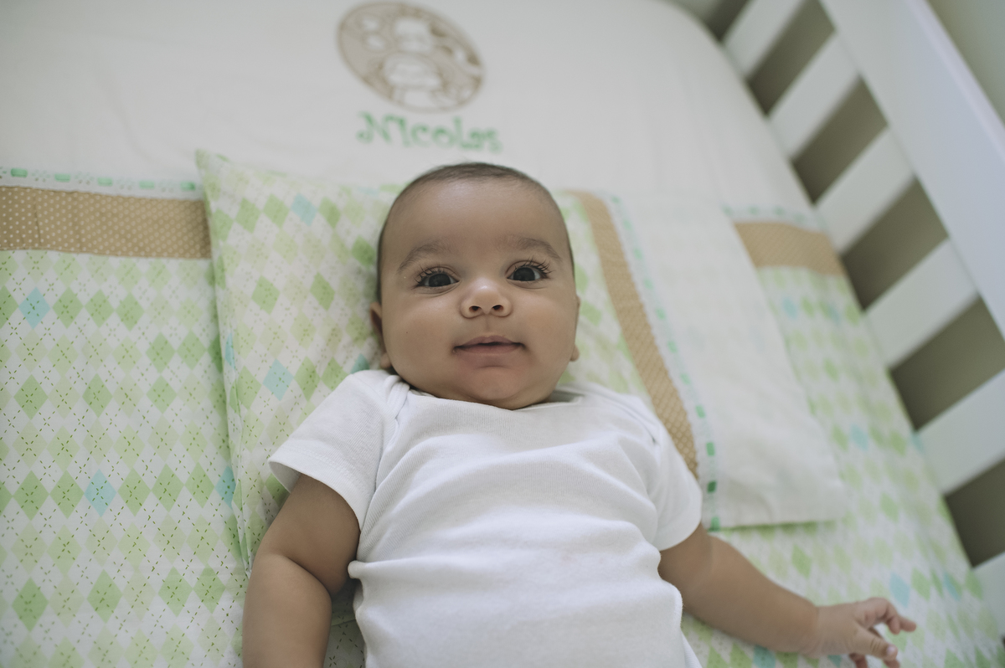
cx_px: 502
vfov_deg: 37.8
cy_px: 334
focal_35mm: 35
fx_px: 976
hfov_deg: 54.5
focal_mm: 35
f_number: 2.5
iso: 400
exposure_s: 1/200
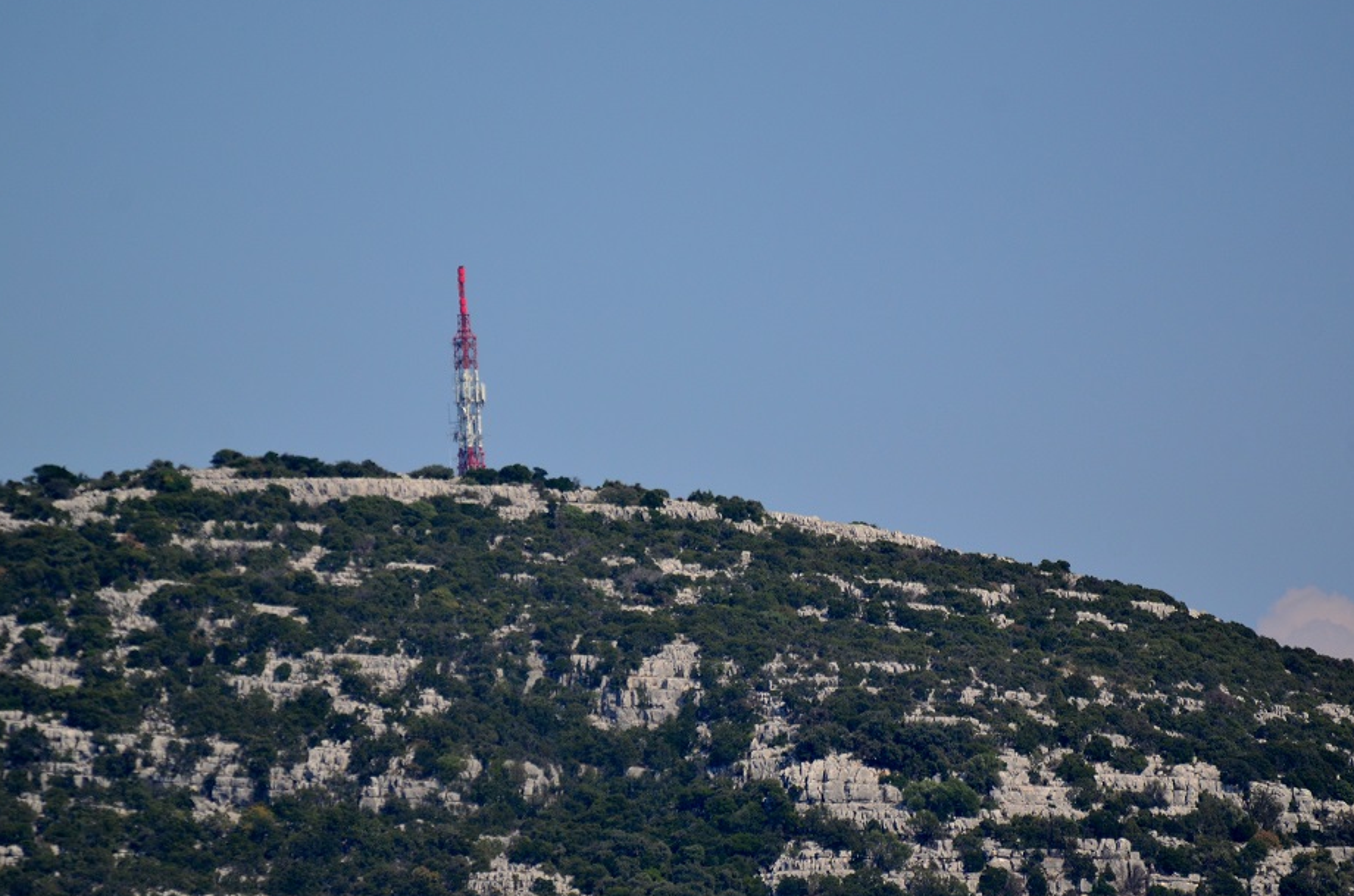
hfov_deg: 4.2
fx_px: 18316
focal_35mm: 488
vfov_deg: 2.8
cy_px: 416
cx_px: 673
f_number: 5.6
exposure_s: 1/2500
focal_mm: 300
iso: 400
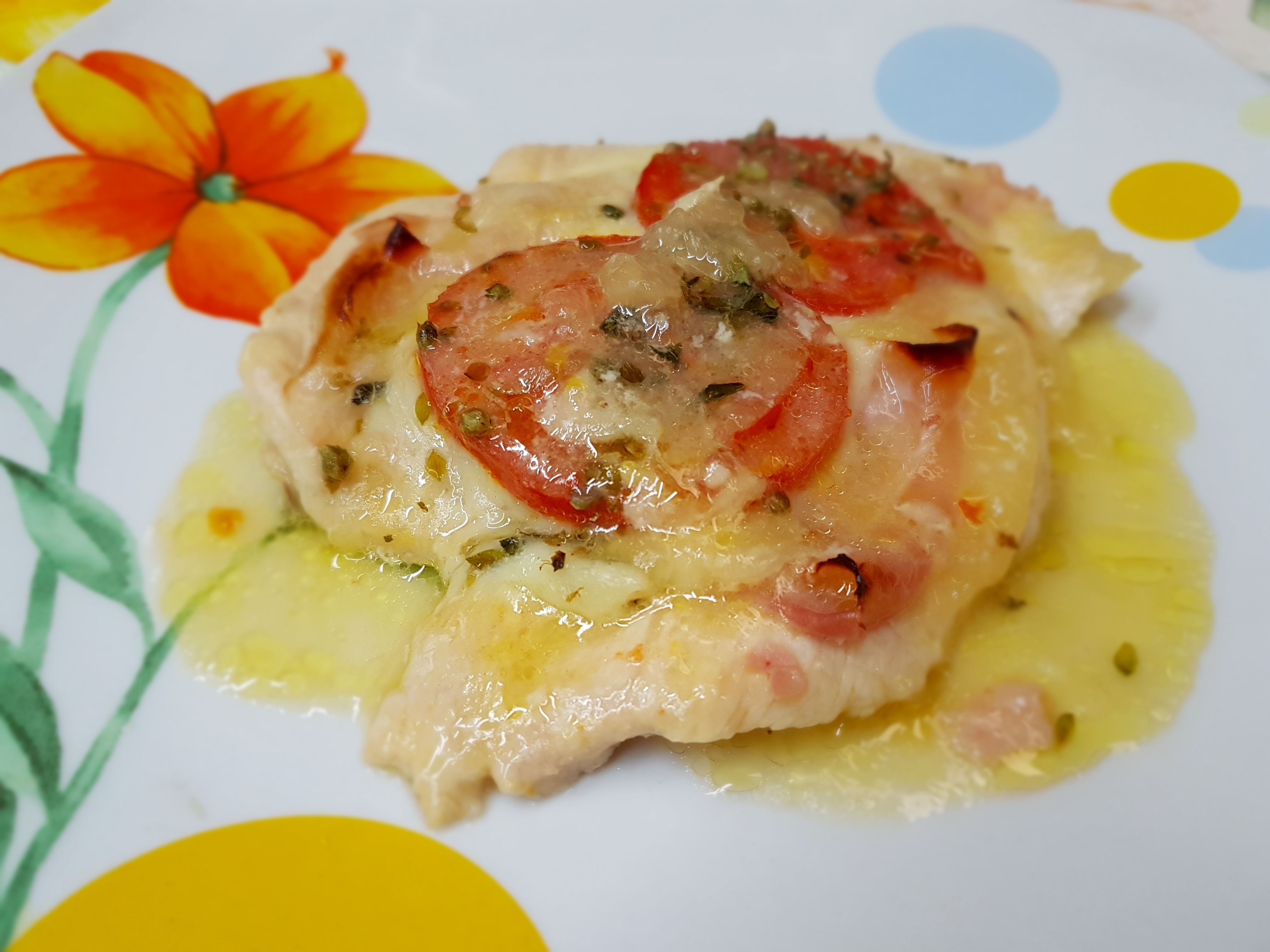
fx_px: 954
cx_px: 635
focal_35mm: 26
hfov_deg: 67.3
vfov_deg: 53.1
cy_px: 476
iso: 125
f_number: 1.7
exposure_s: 1/50
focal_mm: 4.2
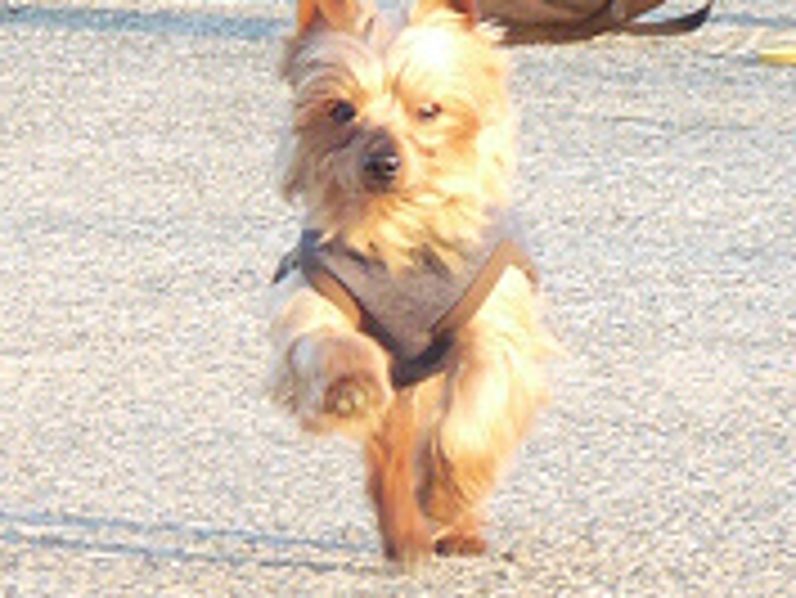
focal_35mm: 694
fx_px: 15969
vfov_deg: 2.1
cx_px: 94
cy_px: 517
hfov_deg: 2.9
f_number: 5.6
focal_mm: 41.2
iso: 500
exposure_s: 1/250
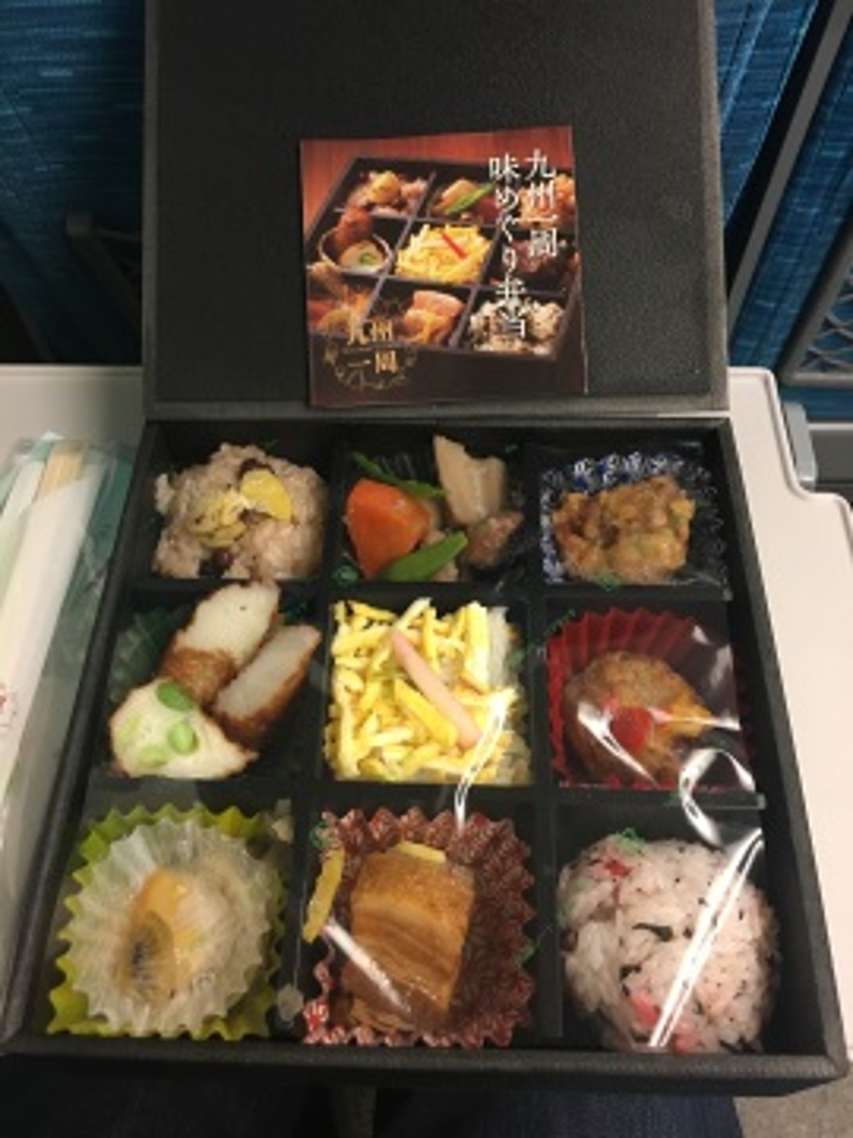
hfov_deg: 48.2
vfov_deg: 61.7
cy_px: 569
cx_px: 426
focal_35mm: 29
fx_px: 953
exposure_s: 1/30
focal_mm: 4.15
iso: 100
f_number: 2.2
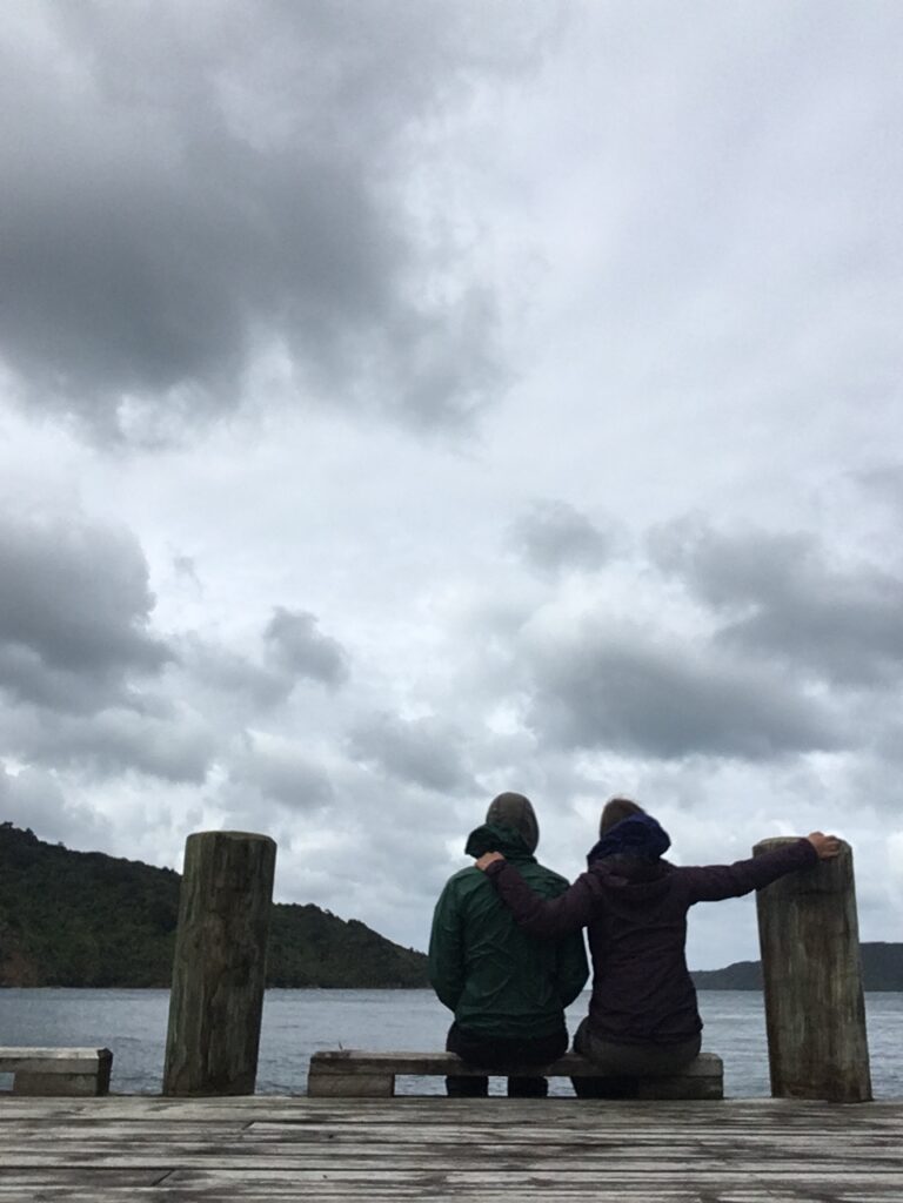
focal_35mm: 31
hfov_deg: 45.4
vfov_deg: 58.4
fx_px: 1078
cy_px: 602
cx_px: 452
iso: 50
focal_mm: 2.15
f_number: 2.4
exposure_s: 1/2933
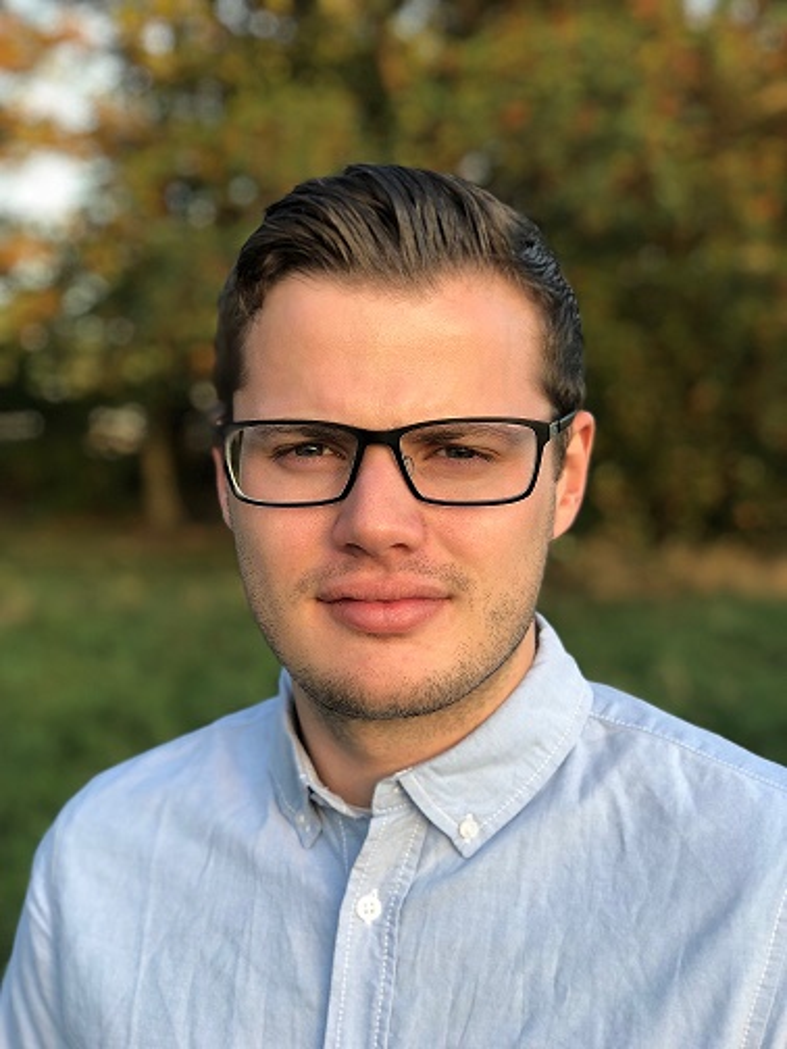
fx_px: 1576
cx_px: 394
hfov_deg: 28.0
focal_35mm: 52
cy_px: 524
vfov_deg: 36.8
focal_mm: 6
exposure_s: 1/60
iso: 16
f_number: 2.4
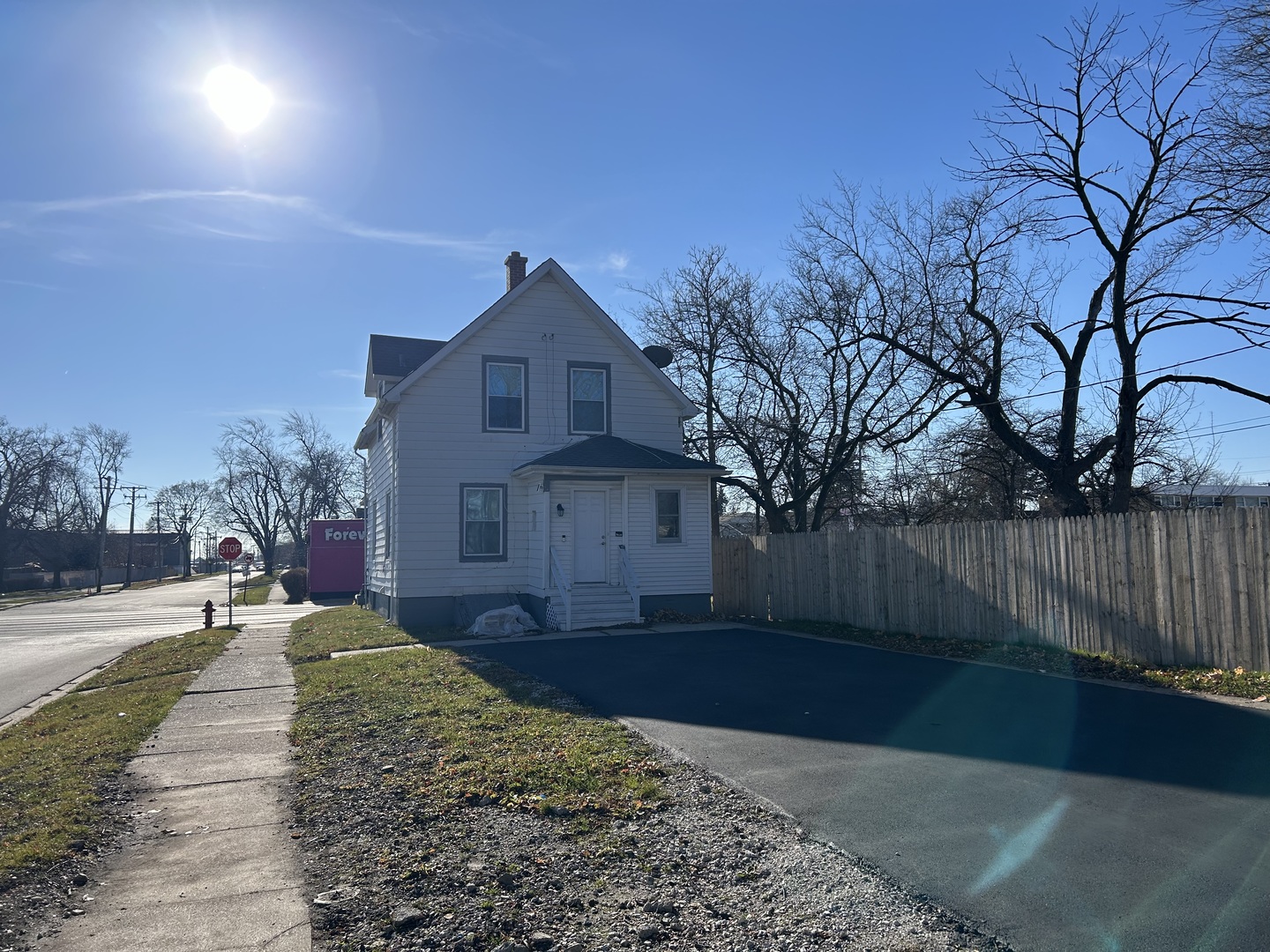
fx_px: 954
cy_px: 476
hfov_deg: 67.3
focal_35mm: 26
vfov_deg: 53.1
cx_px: 635
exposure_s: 1/6993
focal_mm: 5.7
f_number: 1.5
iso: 50
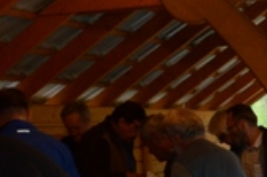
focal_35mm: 130
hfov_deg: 14.8
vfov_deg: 10.1
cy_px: 282
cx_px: 386
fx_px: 962
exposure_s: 1/60
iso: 1600
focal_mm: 18
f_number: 5
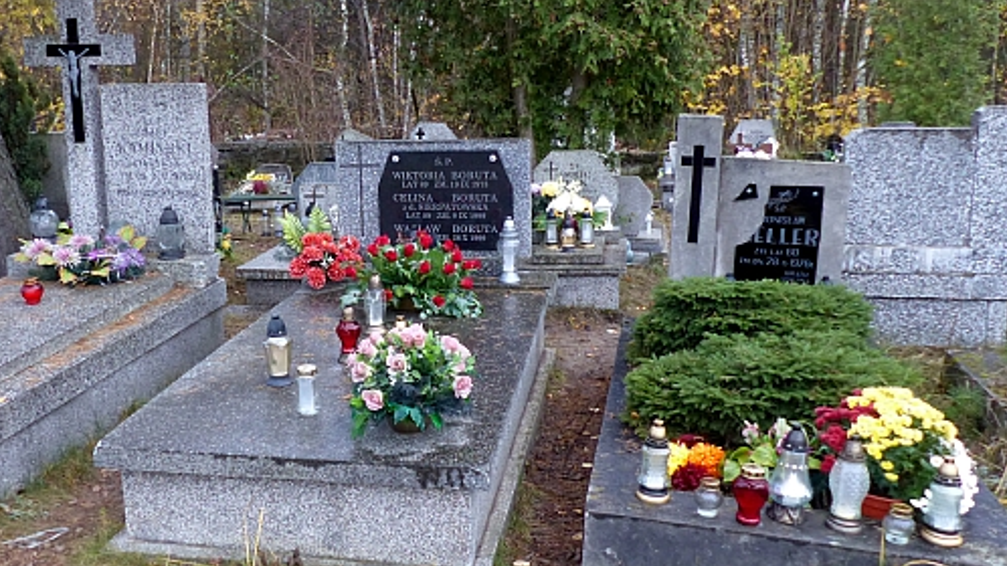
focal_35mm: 35
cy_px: 249
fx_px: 934
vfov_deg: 33.7
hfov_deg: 56.2
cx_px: 400
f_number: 2.8
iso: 320
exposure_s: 1/60
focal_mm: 4.5
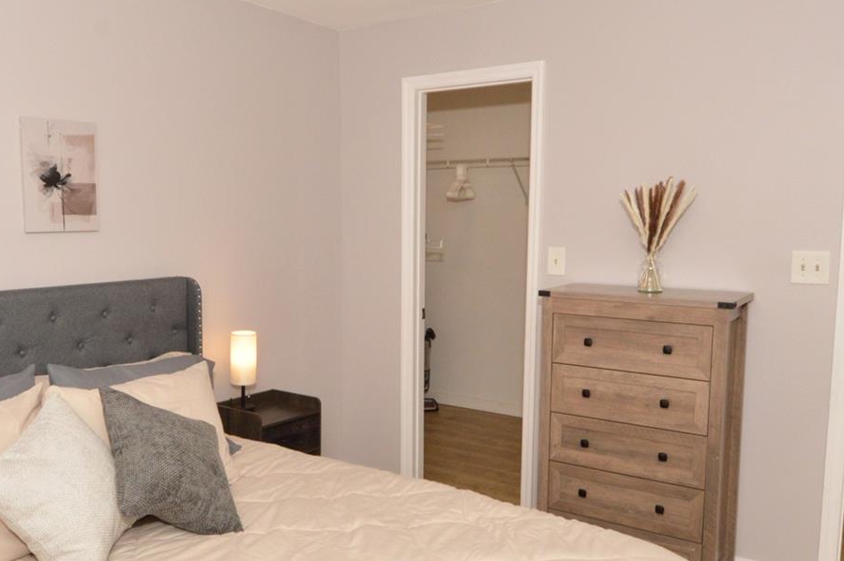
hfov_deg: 58.3
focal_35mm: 32
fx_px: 749
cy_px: 306
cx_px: 335
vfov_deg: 41.0
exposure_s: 1/100
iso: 800
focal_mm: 12
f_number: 11
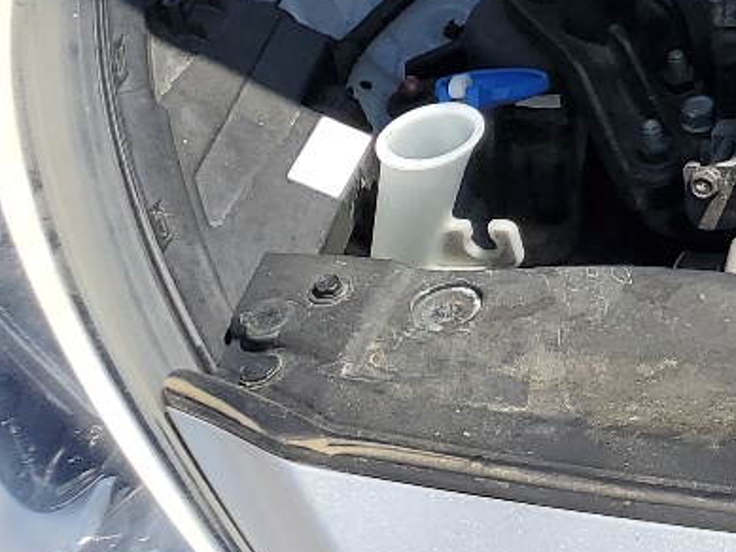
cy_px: -87
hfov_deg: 15.2
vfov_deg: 13.5
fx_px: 2276
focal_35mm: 107
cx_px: 1421
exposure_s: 1/2500
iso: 50
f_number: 1.5
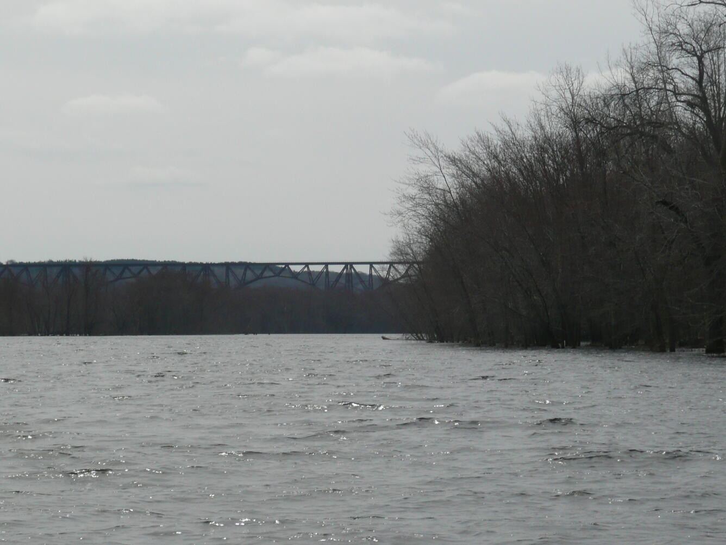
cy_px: 272
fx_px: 2810
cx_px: 363
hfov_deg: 14.7
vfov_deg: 11.1
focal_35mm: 134
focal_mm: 18.4
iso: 100
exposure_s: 1/250
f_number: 11
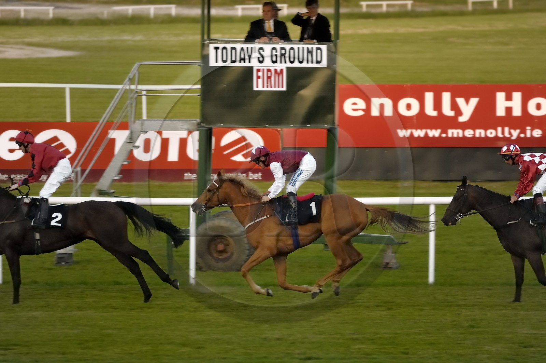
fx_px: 4544
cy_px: 182
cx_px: 273
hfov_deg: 6.9
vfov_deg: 4.6
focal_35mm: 300
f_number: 3.2
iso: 100
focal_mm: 200
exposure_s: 1/350
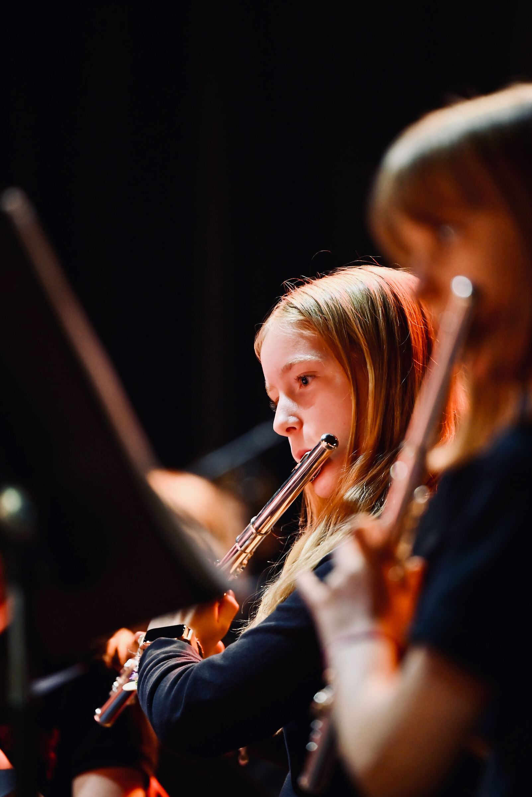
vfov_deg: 11.4
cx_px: 266
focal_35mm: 180
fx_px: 3986
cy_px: 398
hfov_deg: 7.6
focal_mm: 180
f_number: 2.8
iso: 1600
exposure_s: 1/60
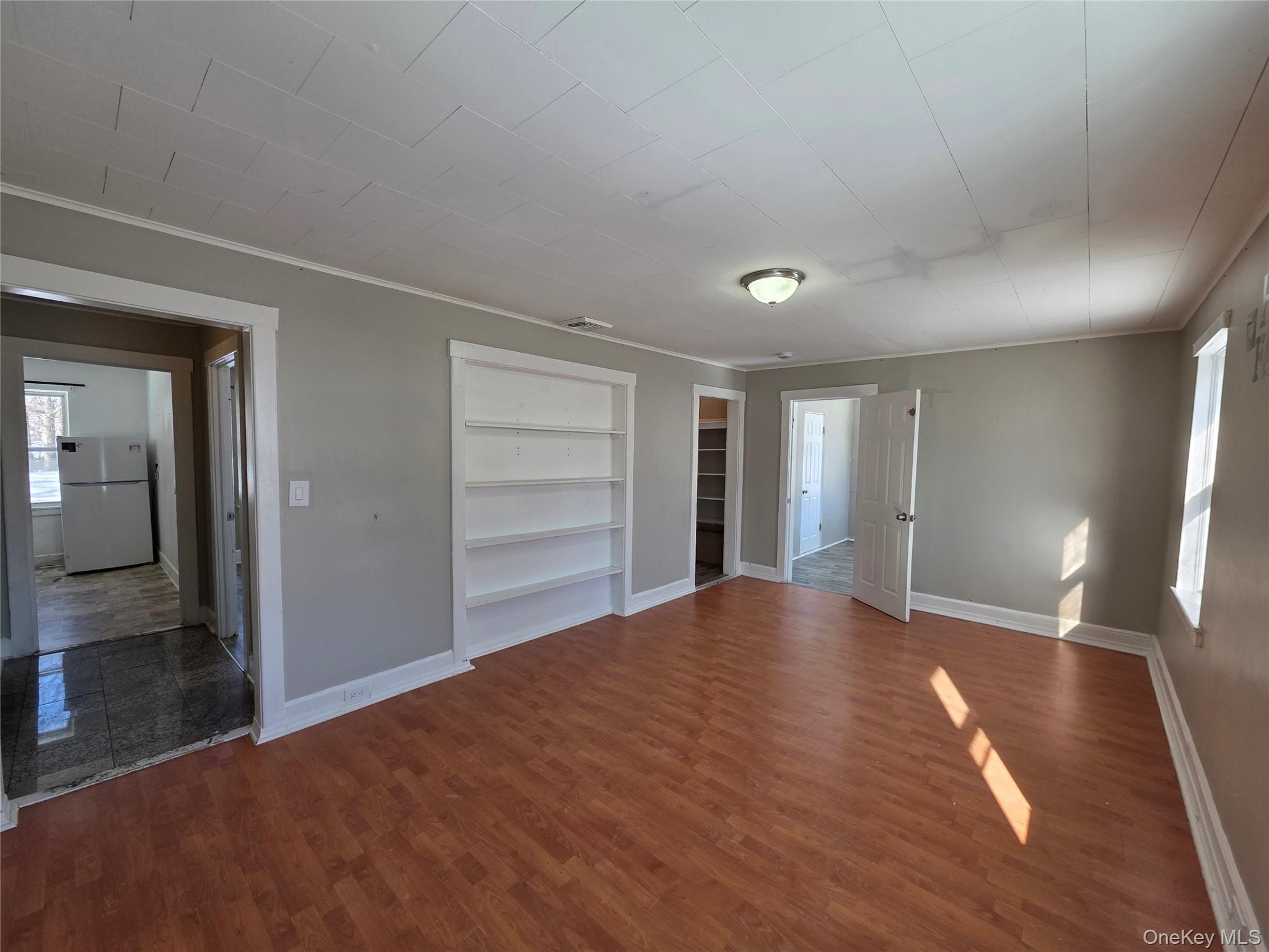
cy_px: 476
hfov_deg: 106.2
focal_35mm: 13
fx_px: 477
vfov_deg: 89.9
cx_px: 634
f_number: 1.9
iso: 50
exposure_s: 1/120
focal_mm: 2.2
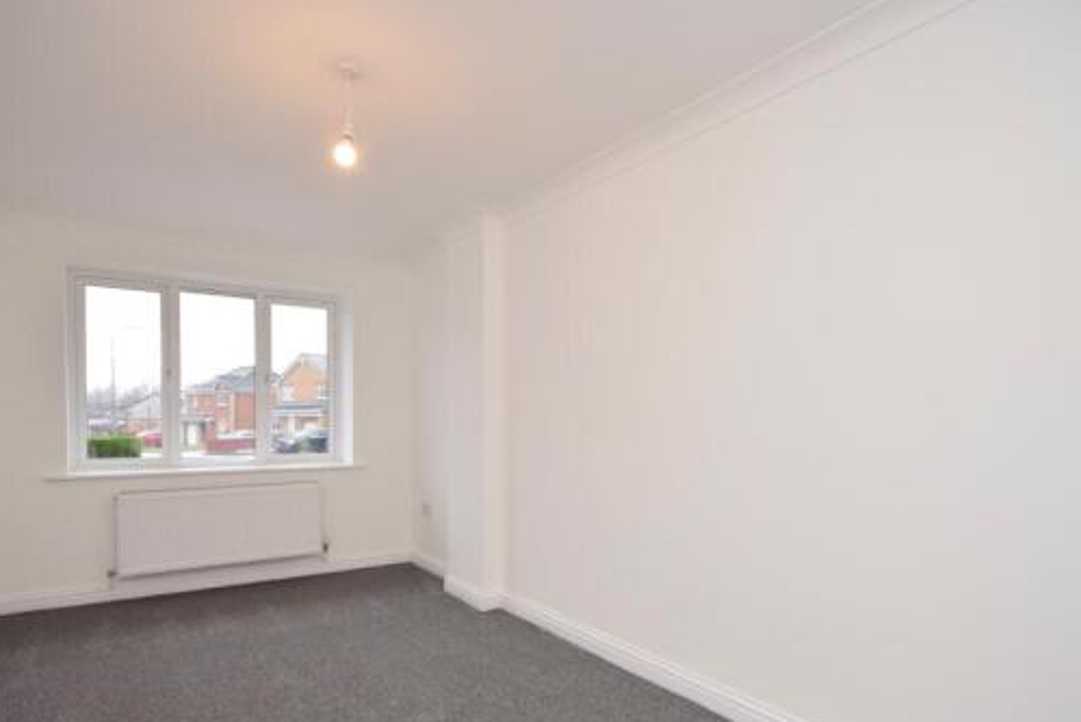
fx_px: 650
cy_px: 441
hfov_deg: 79.5
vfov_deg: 57.5
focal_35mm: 22
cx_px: 543
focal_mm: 11
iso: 800
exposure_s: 1/60
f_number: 7.1
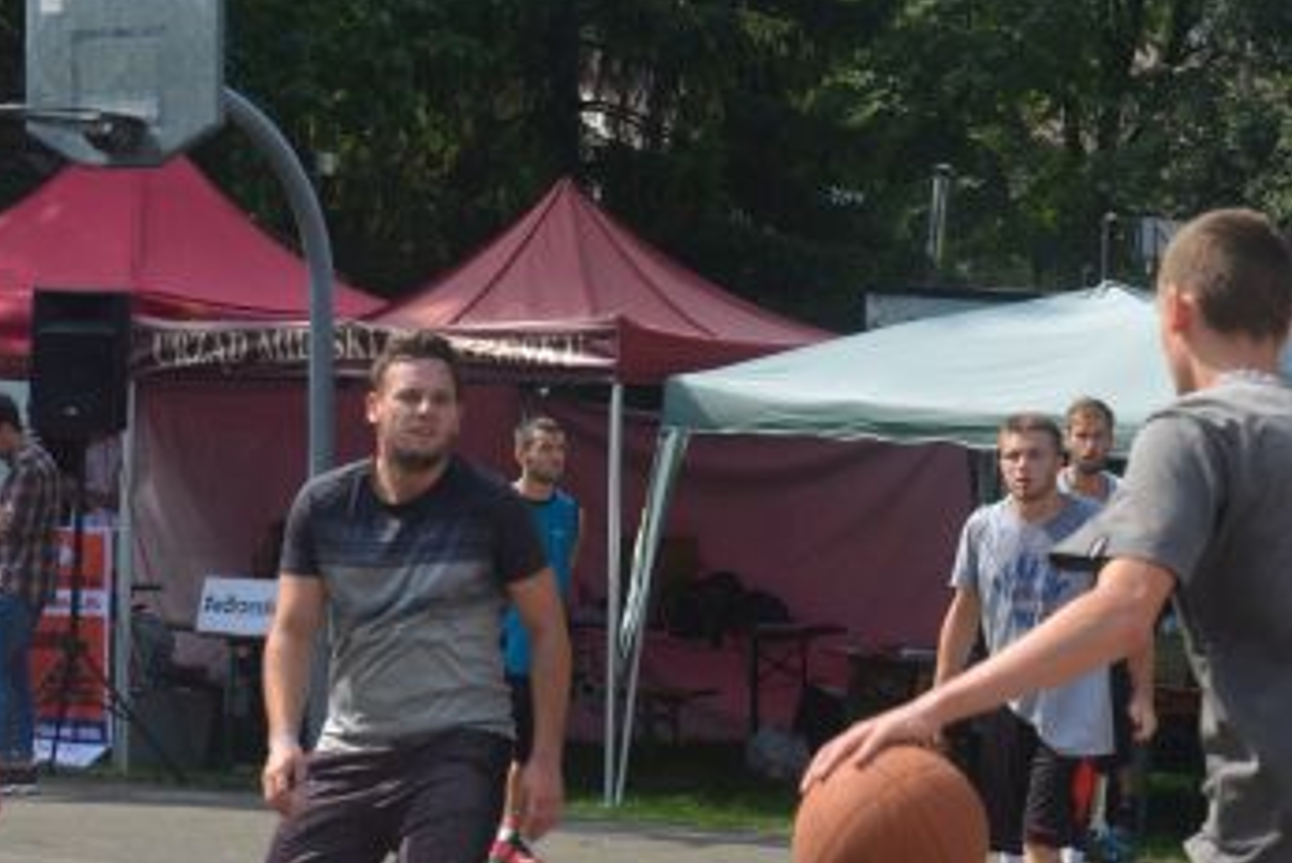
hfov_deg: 18.9
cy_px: 433
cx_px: 1303
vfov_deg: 13.0
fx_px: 3780
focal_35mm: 105
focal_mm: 27
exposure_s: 1/250
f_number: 8
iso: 140
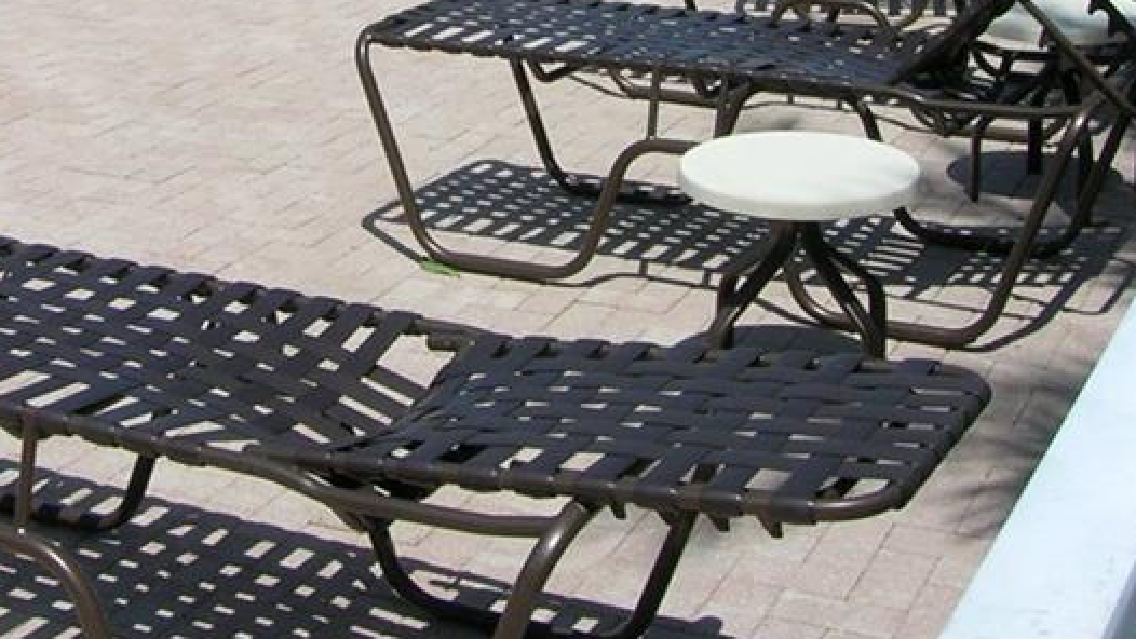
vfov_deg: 16.0
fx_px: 2169
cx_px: 391
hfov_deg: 29.2
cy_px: -174
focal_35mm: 72
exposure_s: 1/796
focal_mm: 5.7
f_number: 4.9
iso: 50
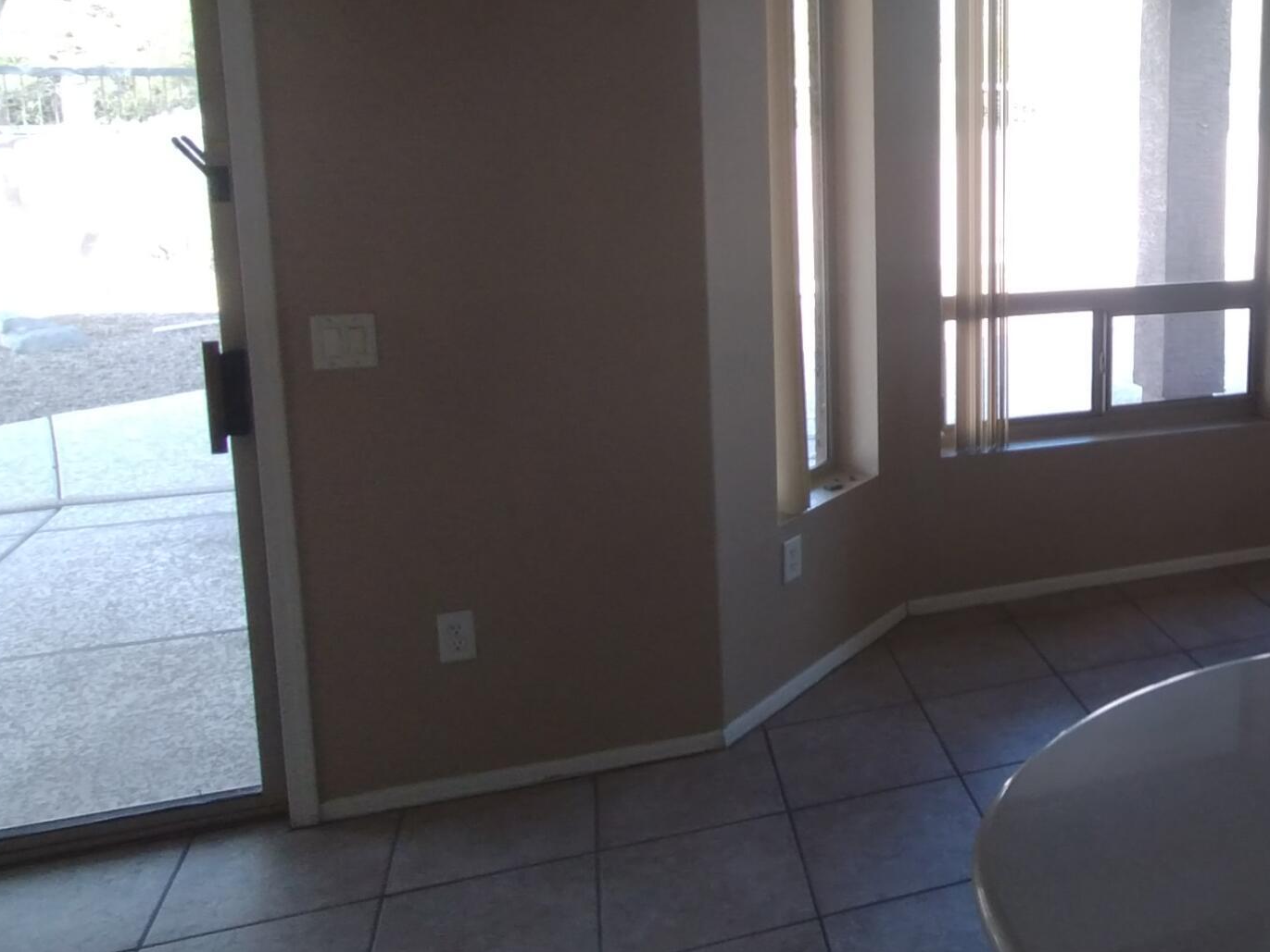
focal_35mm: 35
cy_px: 285
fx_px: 1284
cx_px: 1140
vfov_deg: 40.0
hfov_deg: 47.4
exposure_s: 1/37.2
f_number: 2.2
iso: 100
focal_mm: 1.66
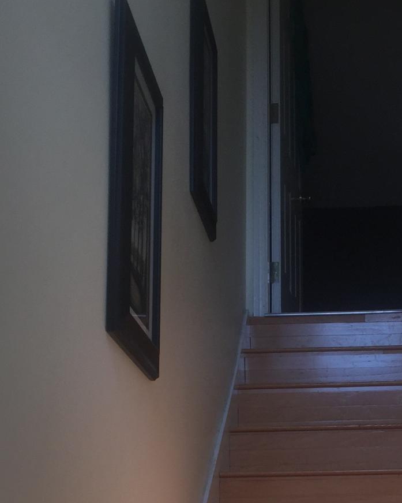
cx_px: 340
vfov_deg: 28.1
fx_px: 967
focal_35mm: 65
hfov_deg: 23.0
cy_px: 446
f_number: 2.2
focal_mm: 4.15
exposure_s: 1/380
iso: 32
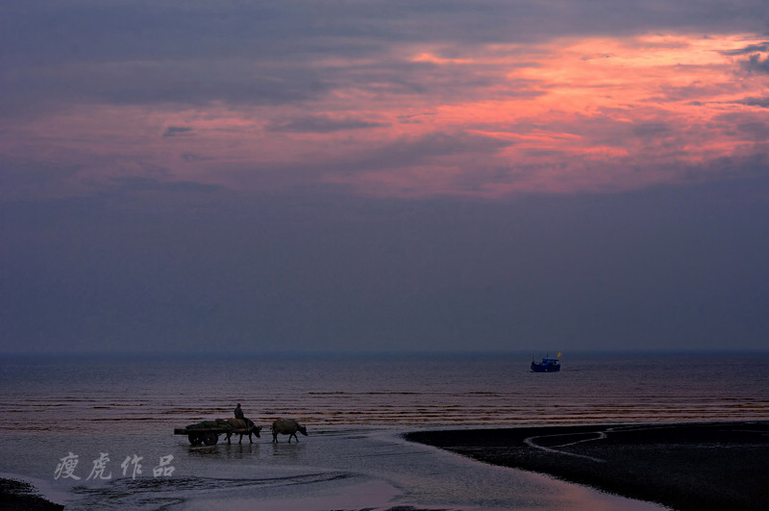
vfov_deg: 13.0
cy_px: 256
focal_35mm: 105
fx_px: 2240
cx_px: 384
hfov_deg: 19.5
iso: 100
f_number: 10
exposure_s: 1/80
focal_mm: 70
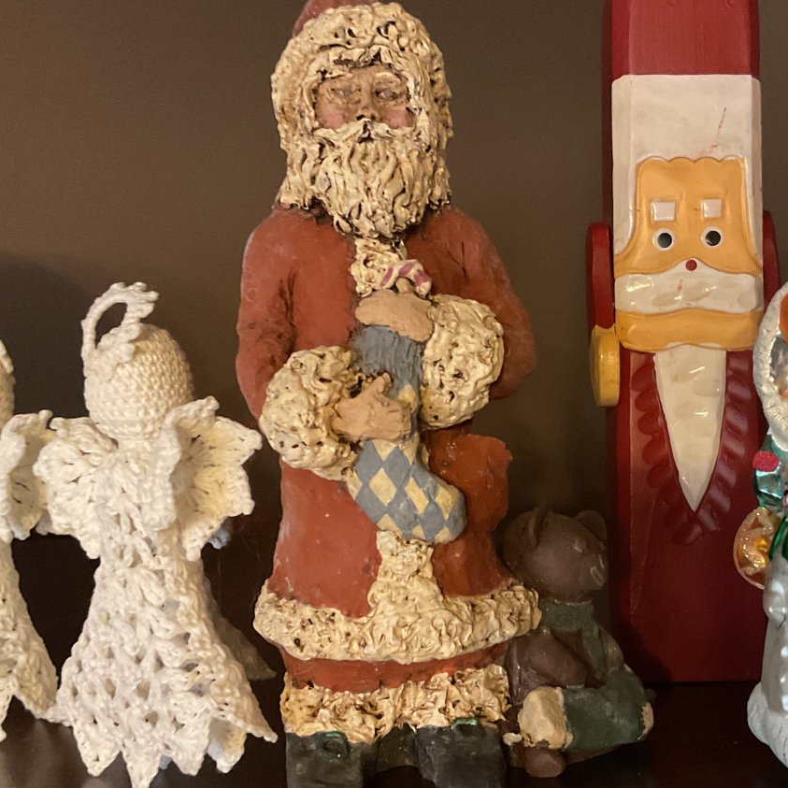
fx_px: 1185
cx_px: 499
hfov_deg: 36.6
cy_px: 411
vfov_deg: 36.8
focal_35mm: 46
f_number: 1.8
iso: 250
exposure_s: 1/30
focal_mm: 3
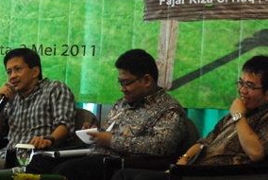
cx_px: 74
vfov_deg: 7.3
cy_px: 40
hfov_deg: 10.9
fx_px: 1408
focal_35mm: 189
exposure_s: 1/40
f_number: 3.2
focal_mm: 80
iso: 800
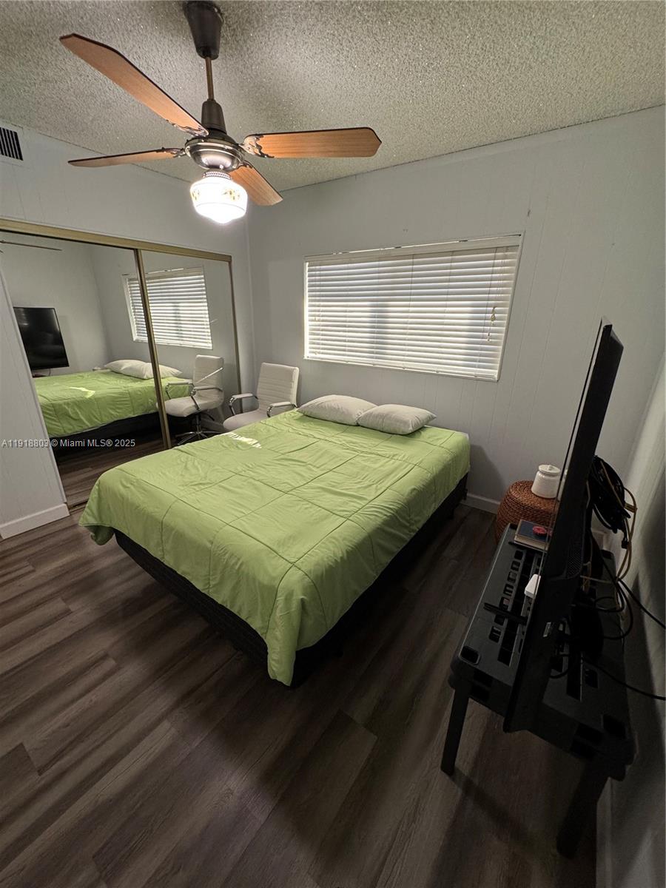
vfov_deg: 102.1
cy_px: 444
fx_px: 359
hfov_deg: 85.7
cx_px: 333
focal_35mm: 14
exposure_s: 1/60
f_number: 2.2
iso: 250
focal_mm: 2.22
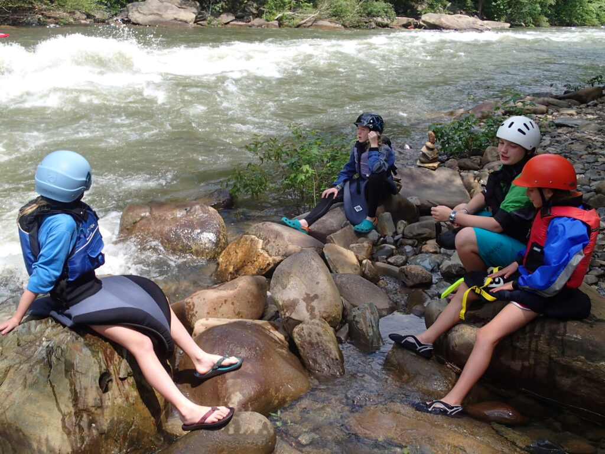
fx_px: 699
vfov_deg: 36.0
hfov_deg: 46.8
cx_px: 302
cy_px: 227
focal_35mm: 40
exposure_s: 1/800
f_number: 4
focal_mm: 7.34
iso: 200
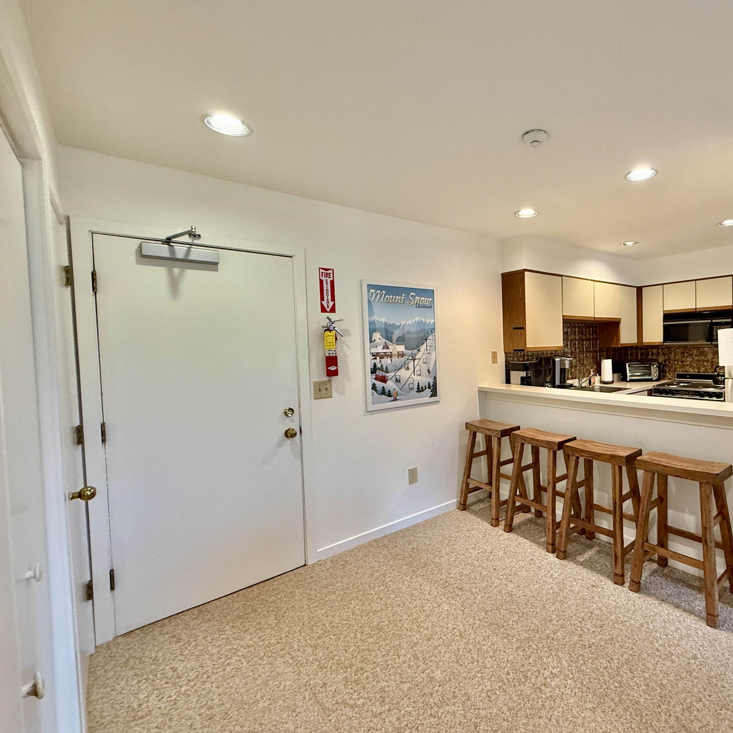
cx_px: 496
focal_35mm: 17
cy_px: 360
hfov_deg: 80.8
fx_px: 407
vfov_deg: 84.0
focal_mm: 2.22
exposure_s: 1/60
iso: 320
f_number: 2.2
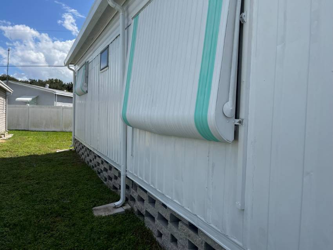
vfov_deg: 53.0
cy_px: 125
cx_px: 166
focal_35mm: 26
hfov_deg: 67.3
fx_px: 250
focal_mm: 5.1
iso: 50
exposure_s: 1/4016
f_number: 1.6
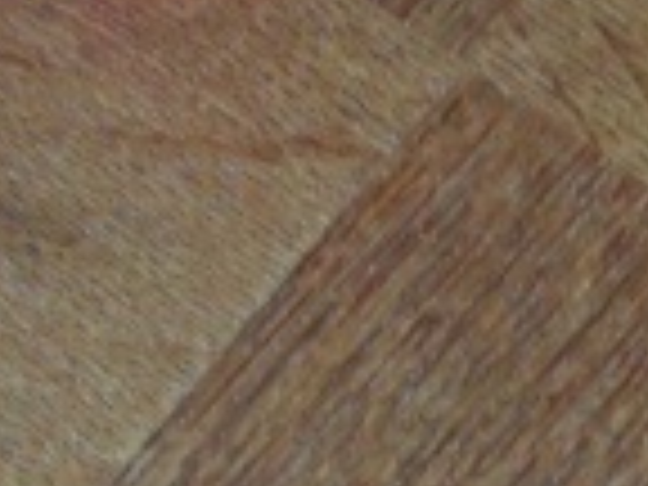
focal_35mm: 100
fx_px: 1872
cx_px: 796
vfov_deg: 14.3
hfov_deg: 18.5
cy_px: 608
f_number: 2.9
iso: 400
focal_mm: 6.3
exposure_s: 1/5
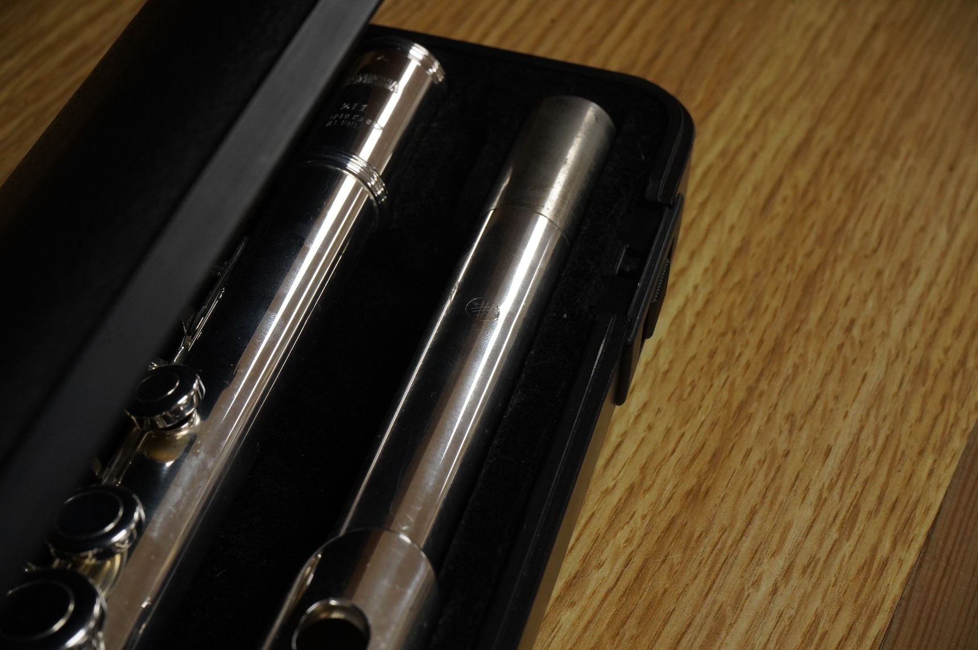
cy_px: 325
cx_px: 489
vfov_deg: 19.4
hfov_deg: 28.9
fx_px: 1900
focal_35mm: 70
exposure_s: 1/125
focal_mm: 70
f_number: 16
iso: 4000
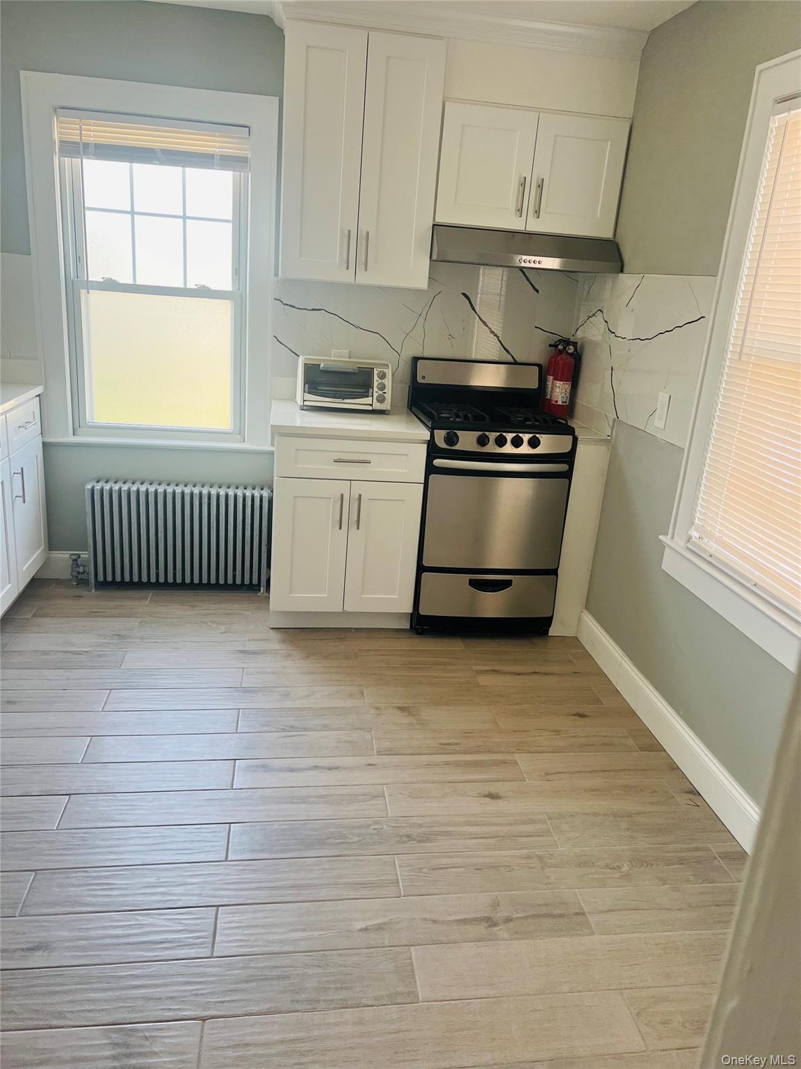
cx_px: 400
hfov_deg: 53.1
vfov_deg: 67.3
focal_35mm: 26
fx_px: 802
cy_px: 534
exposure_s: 1/120
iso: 100
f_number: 1.5
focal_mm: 5.7
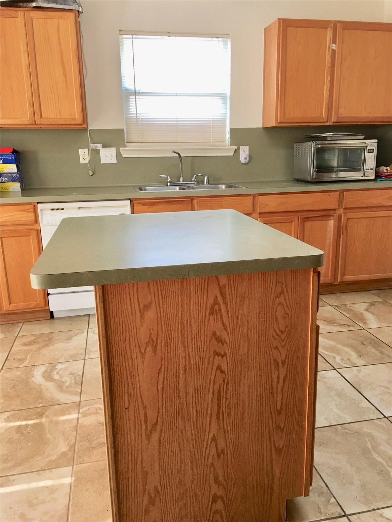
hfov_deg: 48.2
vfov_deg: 61.7
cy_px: 261
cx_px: 196
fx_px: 438
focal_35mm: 29
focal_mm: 4.15
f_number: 2.2
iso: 25
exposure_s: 1/15
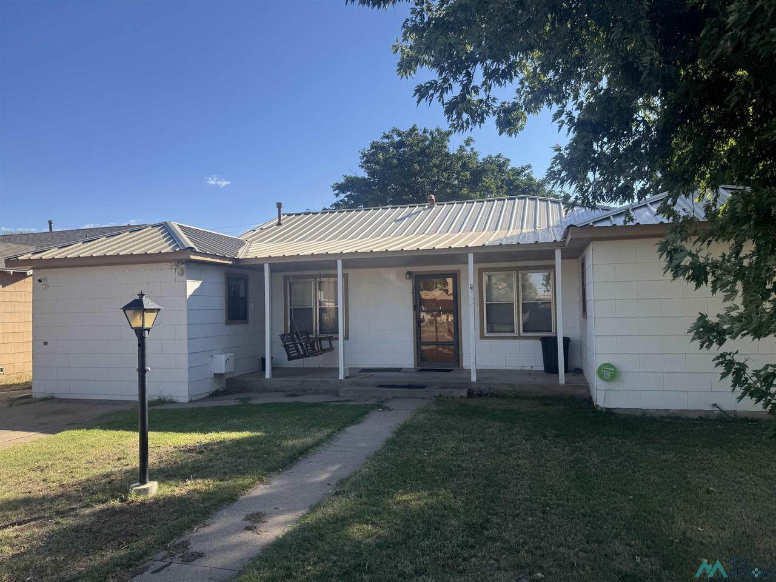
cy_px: 291
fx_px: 538
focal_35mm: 24
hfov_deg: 71.6
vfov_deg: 56.8
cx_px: 388
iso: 80
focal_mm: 6.76
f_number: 1.78
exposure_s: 1/3096
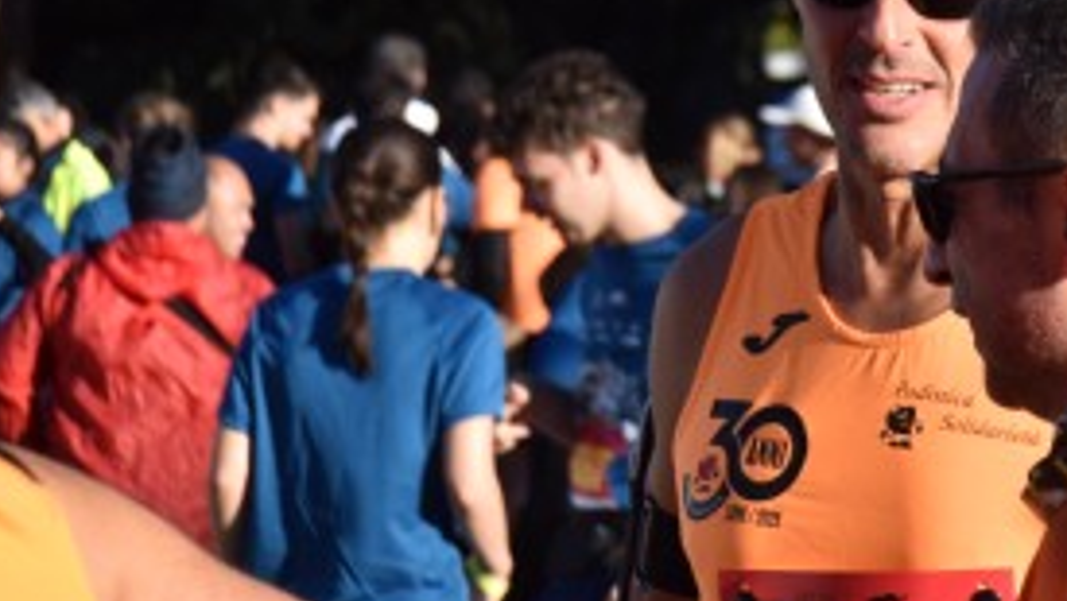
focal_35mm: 274
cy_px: 66
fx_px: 7756
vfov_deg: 4.4
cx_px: 737
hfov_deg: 7.9
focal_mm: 80
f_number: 7.1
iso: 320
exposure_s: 1/800
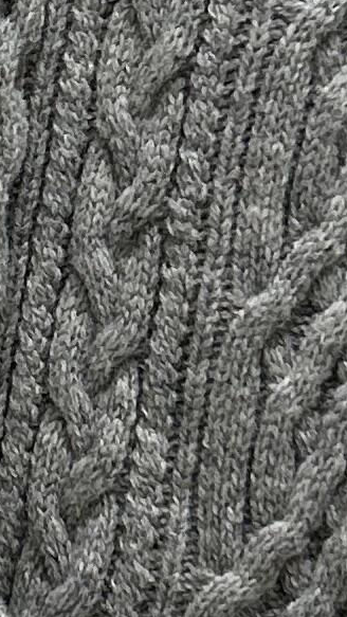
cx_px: -81
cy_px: 130
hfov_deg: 6.2
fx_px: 3206
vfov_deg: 11.0
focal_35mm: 196
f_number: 1.5
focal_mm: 5.7
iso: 40
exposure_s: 1/120
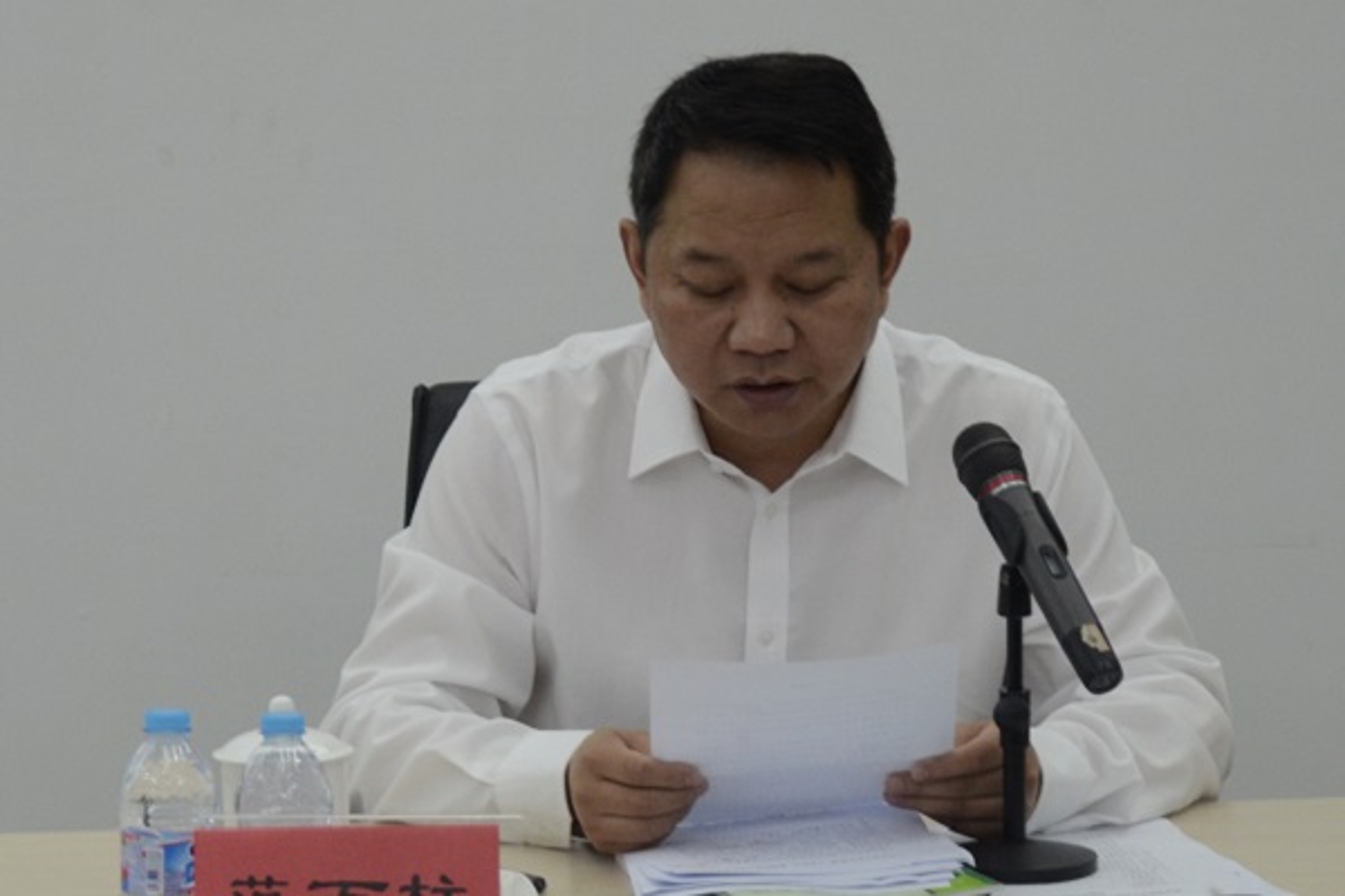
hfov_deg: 19.5
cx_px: 672
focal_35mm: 105
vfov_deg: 13.0
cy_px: 448
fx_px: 3923
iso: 1000
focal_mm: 70
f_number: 5.3
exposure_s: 1/30
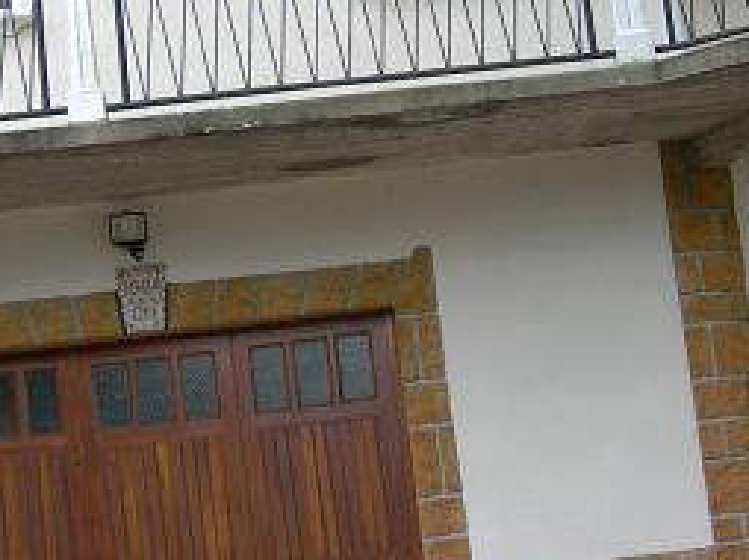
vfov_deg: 16.0
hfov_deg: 21.3
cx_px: 432
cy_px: 178
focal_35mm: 92
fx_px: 1989
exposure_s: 1/176
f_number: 2.8
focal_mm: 7.8
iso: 50
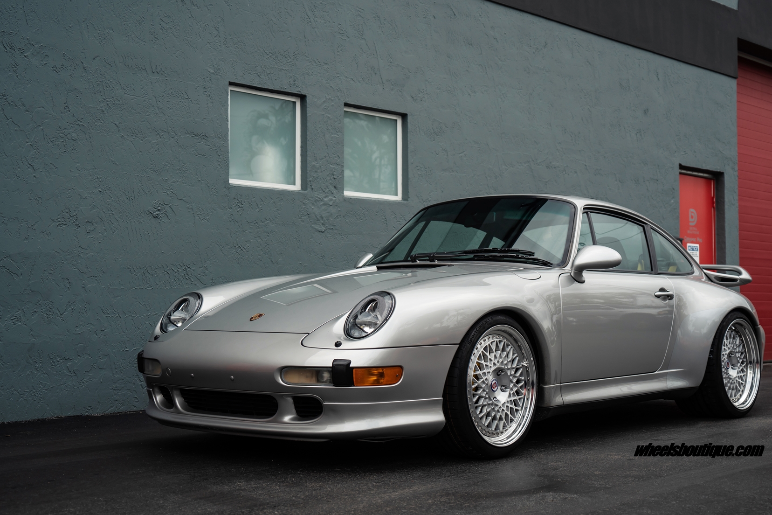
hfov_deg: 38.8
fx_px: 1094
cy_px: 276
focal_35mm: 51
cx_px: 434
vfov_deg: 26.5
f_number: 4
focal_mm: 44
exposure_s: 1/1000
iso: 200
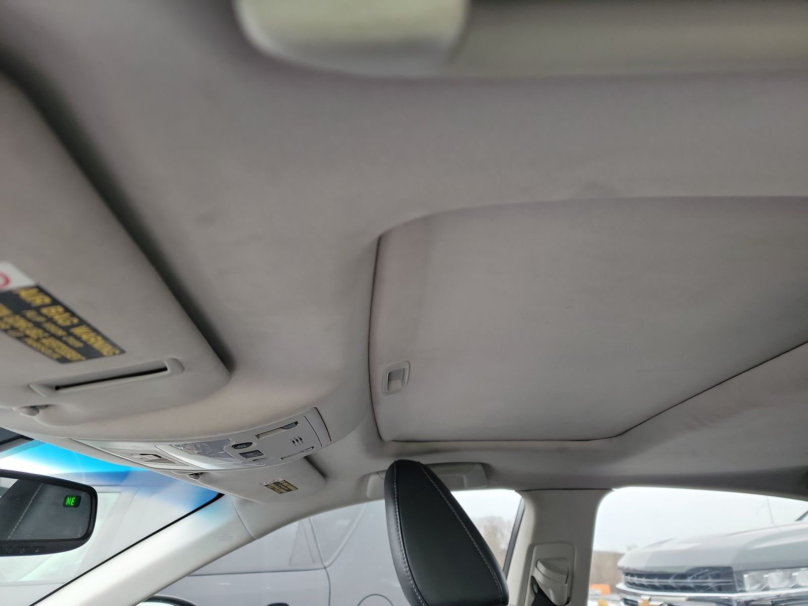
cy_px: 303
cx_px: 404
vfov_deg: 56.8
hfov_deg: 71.6
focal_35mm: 24
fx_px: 560
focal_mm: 6.7
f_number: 1.8
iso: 281
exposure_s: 1/59
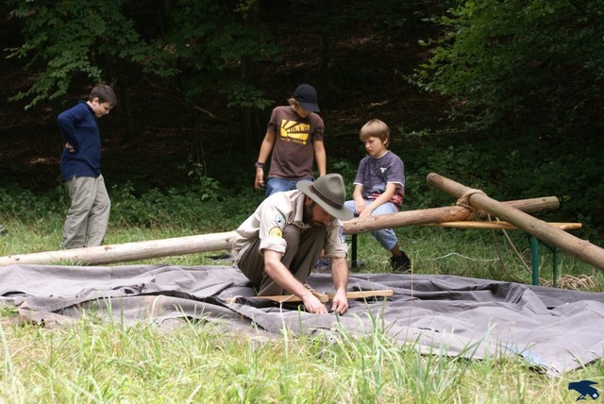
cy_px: 202
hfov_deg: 29.8
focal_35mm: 68
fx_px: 1134
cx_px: 302
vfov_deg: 20.2
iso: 100
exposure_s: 1/100
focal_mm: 45
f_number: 6.3
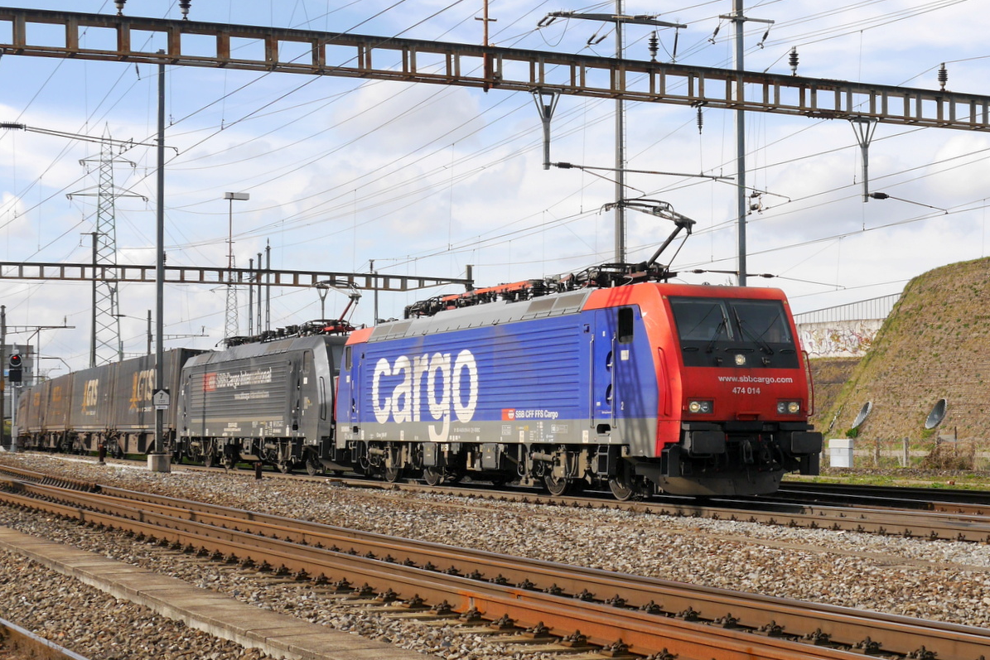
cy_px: 346
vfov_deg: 29.2
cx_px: 495
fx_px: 1265
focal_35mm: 46
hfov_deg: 42.7
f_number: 8
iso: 160
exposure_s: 1/320
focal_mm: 22
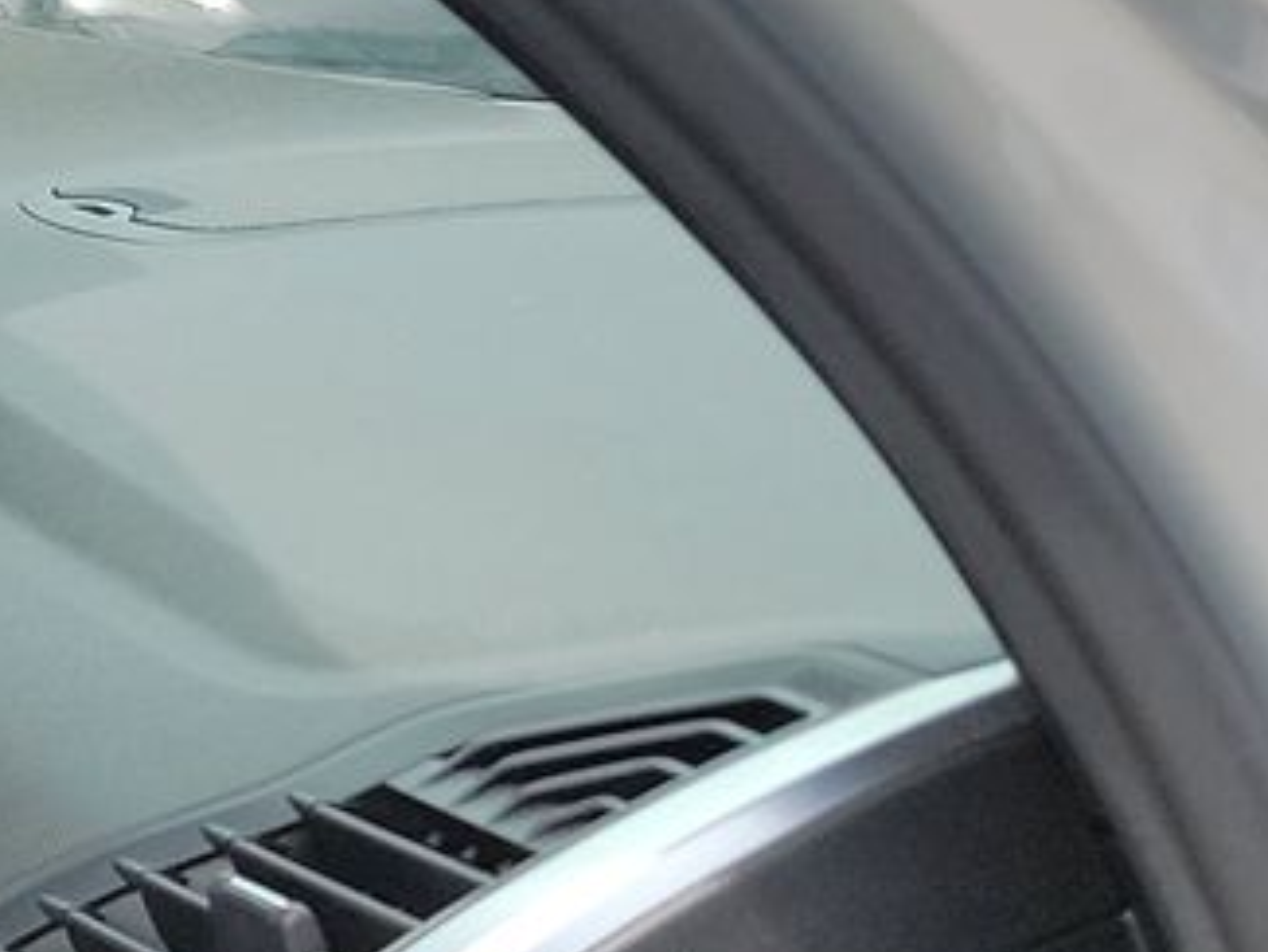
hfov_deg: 13.0
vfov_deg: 11.9
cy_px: 1541
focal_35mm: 118
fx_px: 4324
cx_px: -1705
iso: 50
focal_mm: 6.7
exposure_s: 1/249
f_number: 1.8
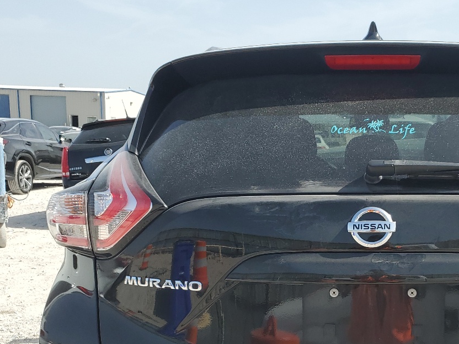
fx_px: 663
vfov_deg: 28.5
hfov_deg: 36.7
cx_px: 375
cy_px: 271
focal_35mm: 50
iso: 50
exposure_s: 1/2500
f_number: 1.5
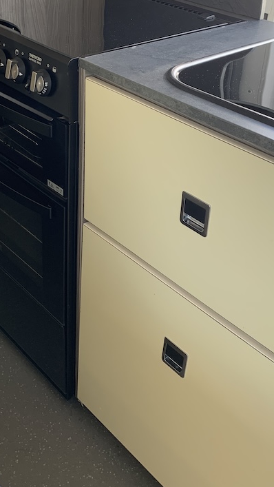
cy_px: 152
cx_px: 136
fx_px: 529
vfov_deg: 48.3
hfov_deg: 29.0
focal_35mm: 41
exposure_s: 1/121
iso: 40
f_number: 1.8
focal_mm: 4.25
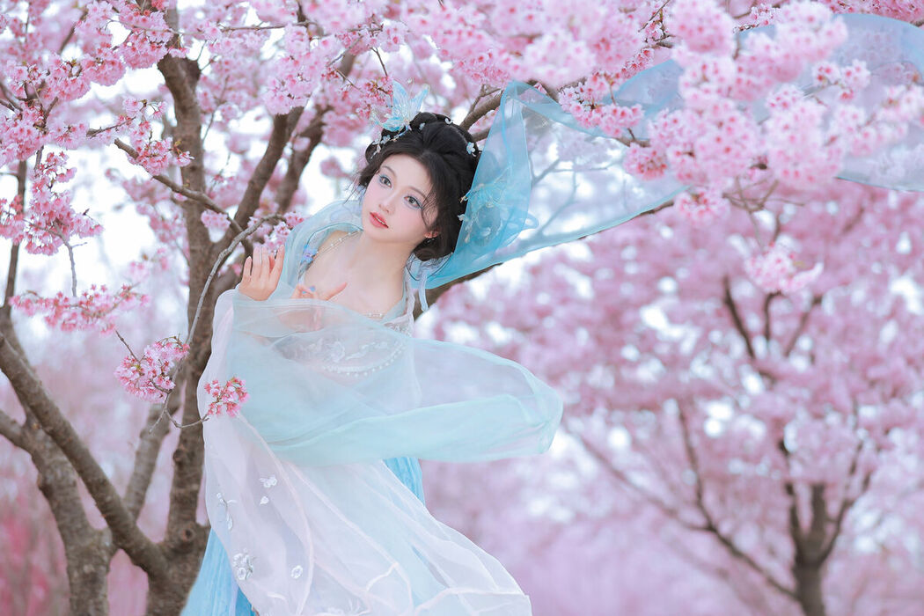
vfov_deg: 13.4
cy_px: 308
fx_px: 2618
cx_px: 462
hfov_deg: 20.0
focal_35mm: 102
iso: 250
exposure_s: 1/400
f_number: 2.8
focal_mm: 102
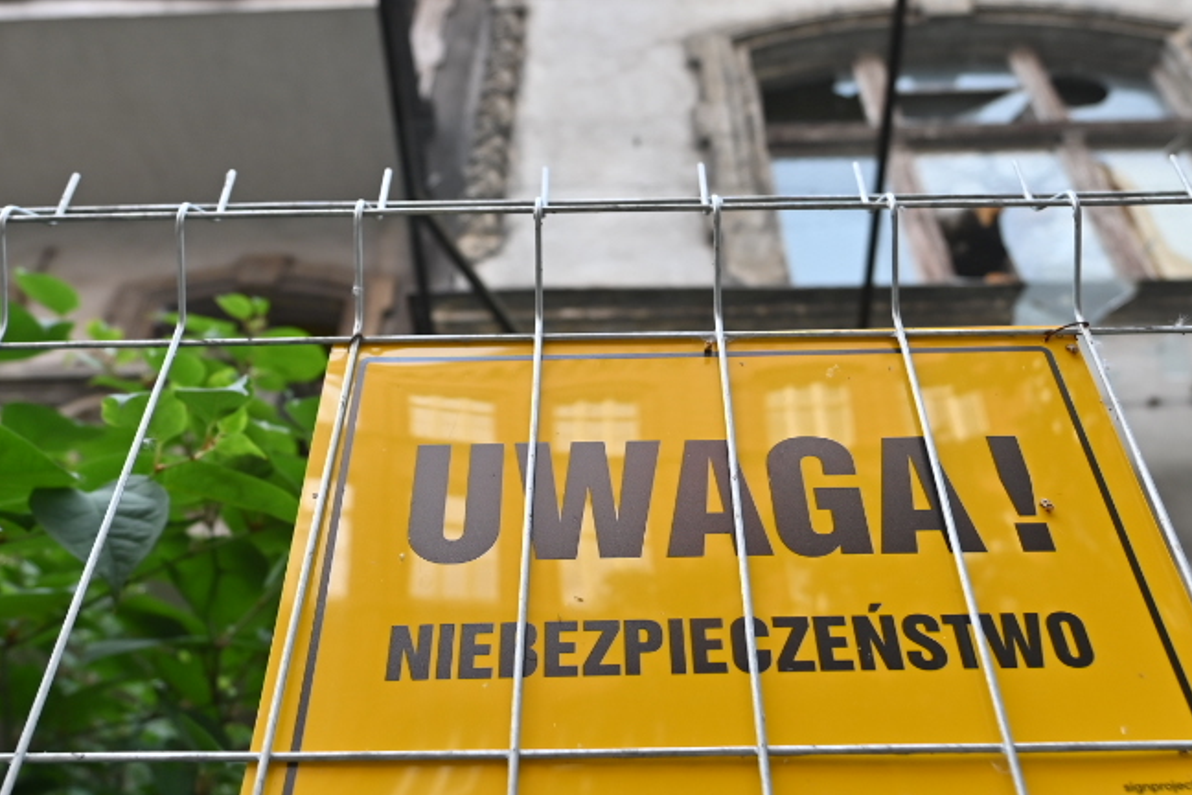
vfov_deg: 37.8
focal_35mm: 35
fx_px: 1159
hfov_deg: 54.4
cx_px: 611
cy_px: 418
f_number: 2.8
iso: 110
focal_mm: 14
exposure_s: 1/400
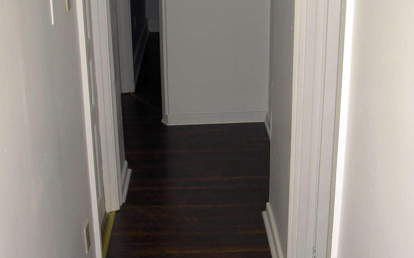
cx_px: 187
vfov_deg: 24.4
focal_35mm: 53
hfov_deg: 38.2
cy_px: 160
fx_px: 598
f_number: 2.8
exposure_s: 1/60
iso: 100
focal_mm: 8
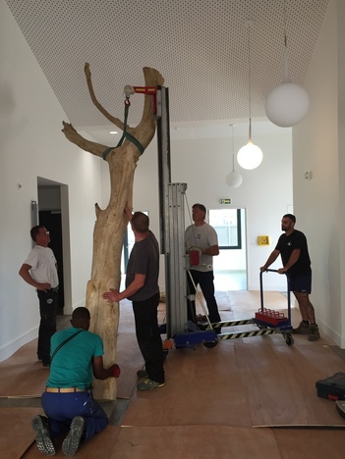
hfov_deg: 42.9
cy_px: 240
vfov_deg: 55.3
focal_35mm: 33
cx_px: 156
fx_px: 439
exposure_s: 1/40
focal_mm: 4.15
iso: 32
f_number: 2.2
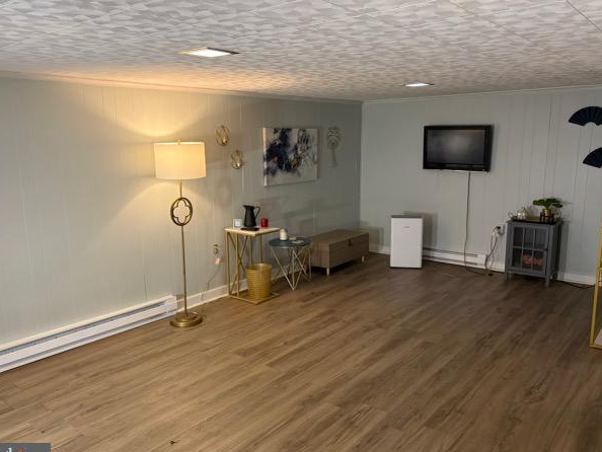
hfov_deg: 63.4
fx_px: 487
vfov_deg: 49.8
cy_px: 226
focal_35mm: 28
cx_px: 296
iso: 200
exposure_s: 1/60
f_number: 1.6
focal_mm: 5.96
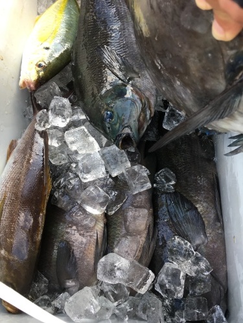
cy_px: 162
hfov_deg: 48.2
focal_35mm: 29
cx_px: 122
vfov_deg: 61.7
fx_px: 271
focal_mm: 4.15
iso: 32
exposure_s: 1/60
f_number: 2.2
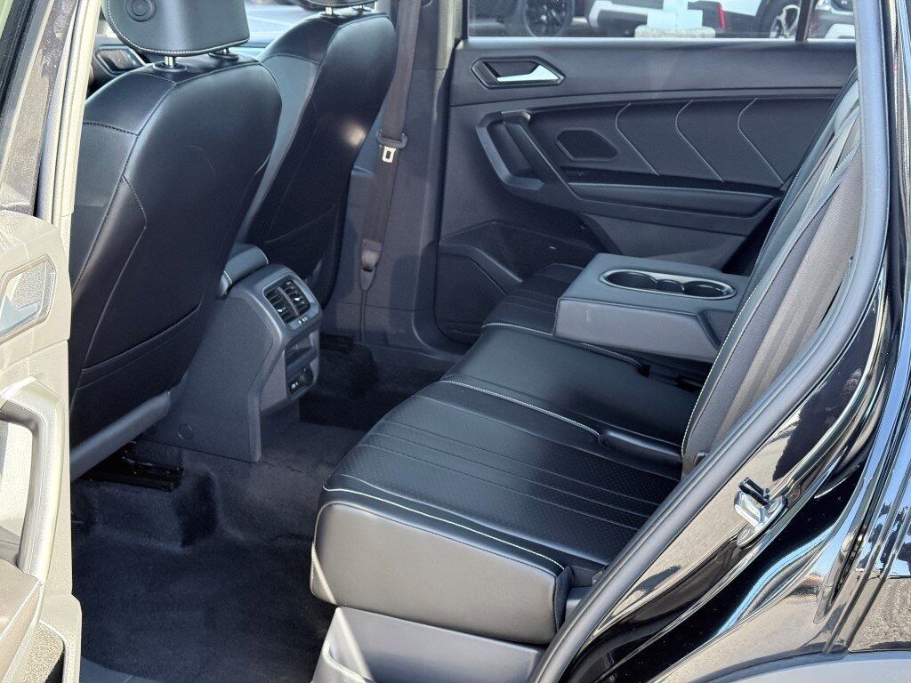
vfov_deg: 30.3
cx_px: 456
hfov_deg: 39.7
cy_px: 342
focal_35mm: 48
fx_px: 1263
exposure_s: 1/167
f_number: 1.78
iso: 200
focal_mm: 6.76
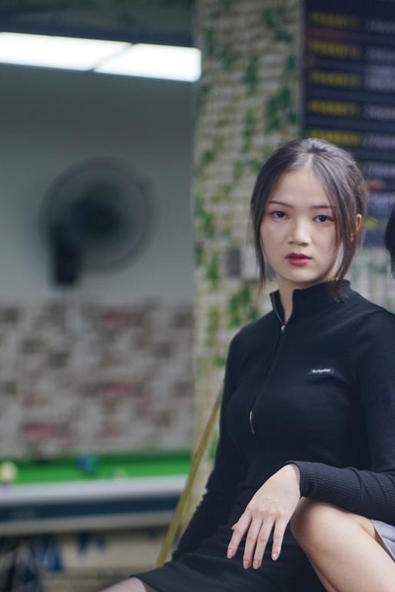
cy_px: 490
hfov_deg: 8.4
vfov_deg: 12.5
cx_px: 304
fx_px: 2698
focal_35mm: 164
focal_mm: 85
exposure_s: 1/320
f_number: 1.8
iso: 200
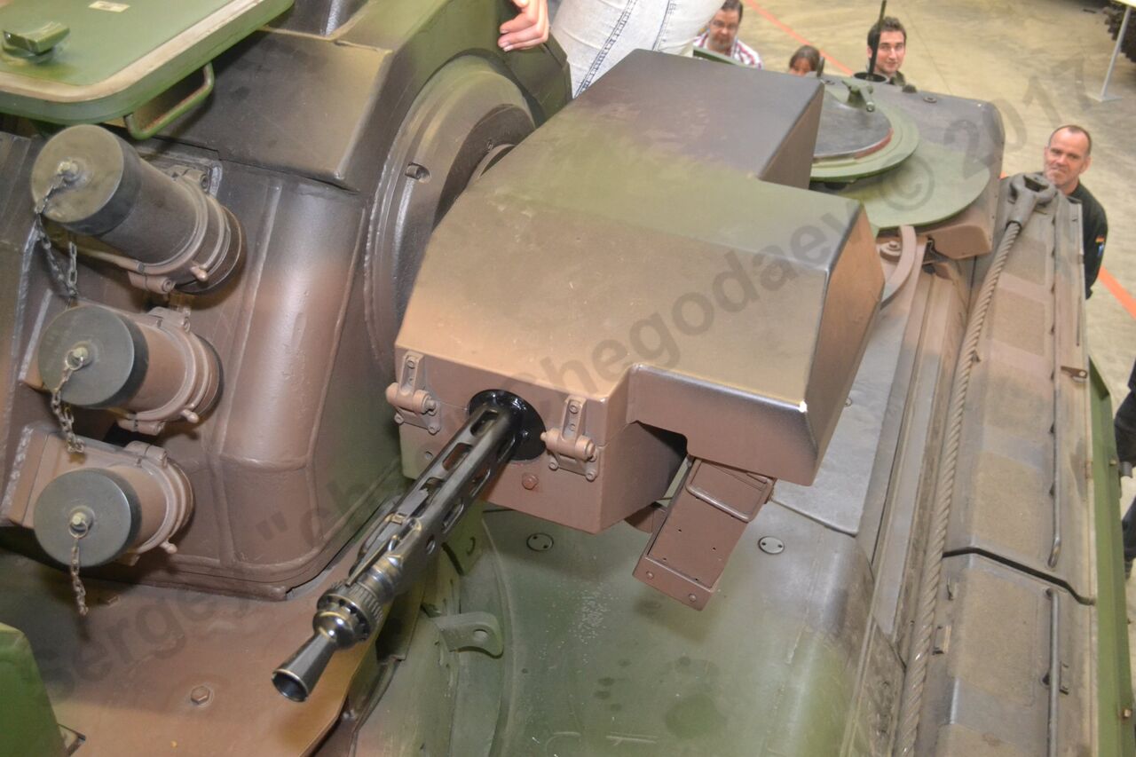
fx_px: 1136
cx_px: 568
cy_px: 378
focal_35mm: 36
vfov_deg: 36.9
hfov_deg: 53.1
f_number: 4
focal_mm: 24
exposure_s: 1/60
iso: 2500
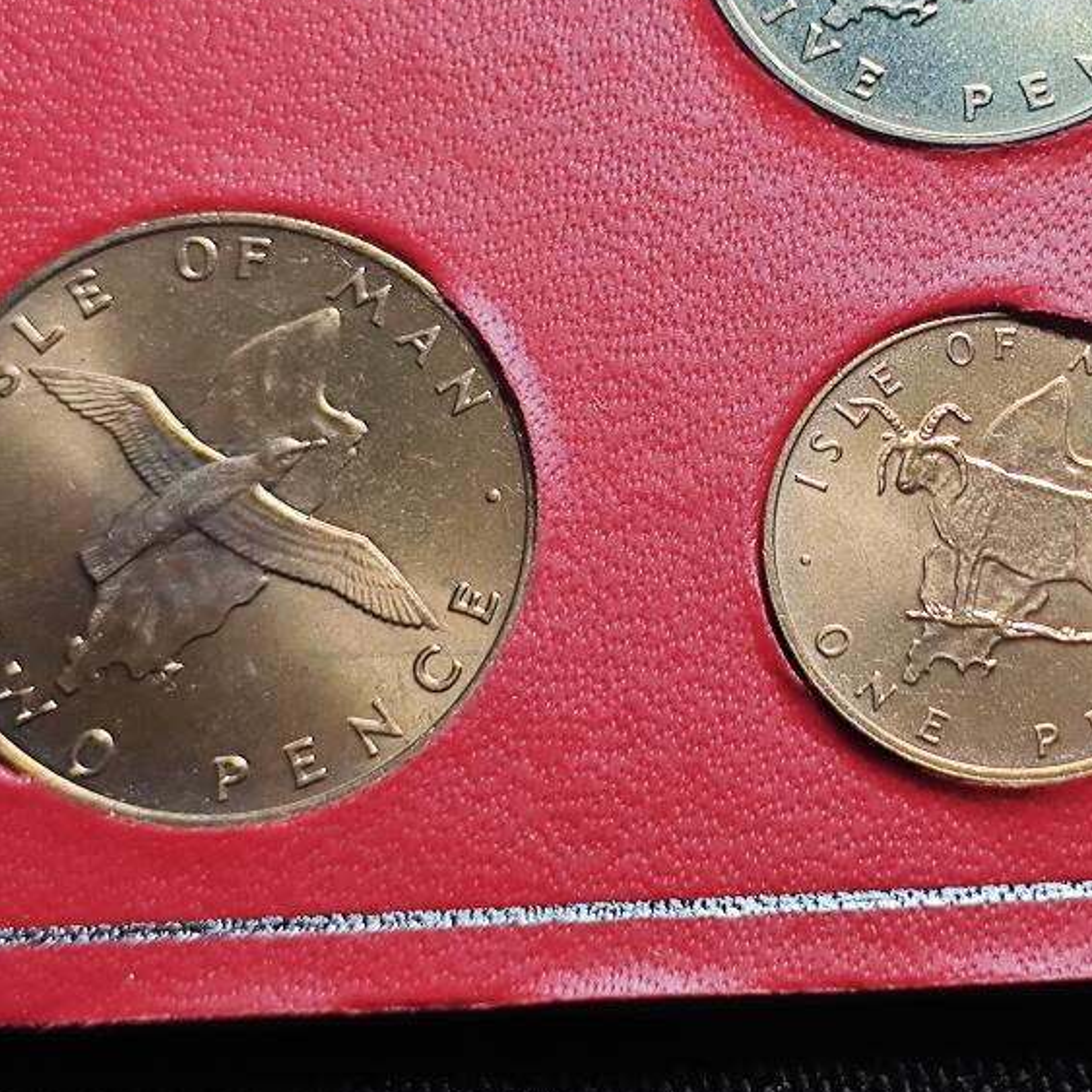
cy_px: 275
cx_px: 859
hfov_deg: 15.5
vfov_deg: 15.5
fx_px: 3997
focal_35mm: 112
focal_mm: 5.84
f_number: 1.6
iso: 80
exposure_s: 1/95.4
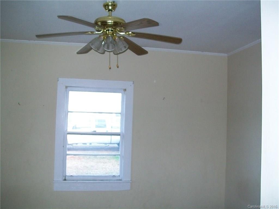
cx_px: 140
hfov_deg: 51.4
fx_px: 290
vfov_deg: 39.7
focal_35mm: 36
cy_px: 104
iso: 160
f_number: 2.7
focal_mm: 6
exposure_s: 1/60
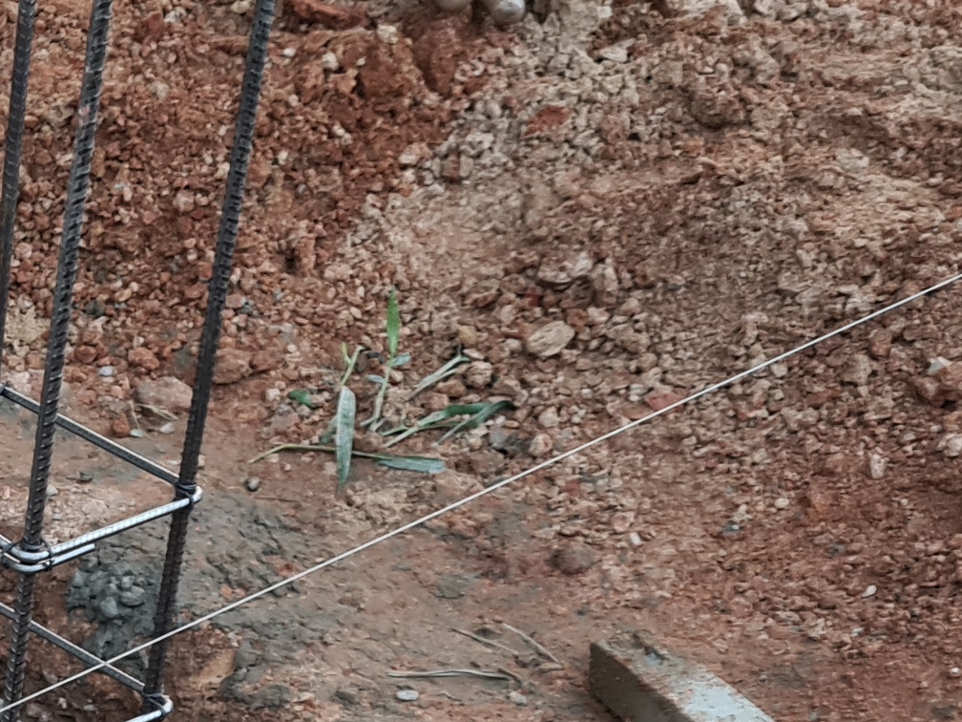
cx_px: -540
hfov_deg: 16.9
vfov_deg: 13.4
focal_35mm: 104
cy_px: 1104
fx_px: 2890
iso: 250
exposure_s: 1/40
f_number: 1.8
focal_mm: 5.4
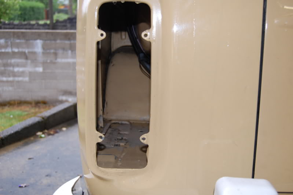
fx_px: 317
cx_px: 146
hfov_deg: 49.6
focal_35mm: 39
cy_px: 98
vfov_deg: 34.1
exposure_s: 1/60
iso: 400
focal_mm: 26
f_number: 4
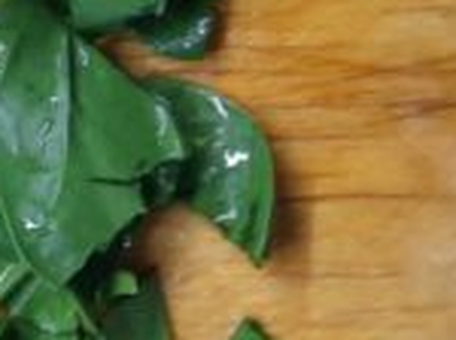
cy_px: 165
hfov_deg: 15.3
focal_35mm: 117
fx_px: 1539
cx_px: -264
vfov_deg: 12.6
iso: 160
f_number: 2
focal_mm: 4.6
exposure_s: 1/50
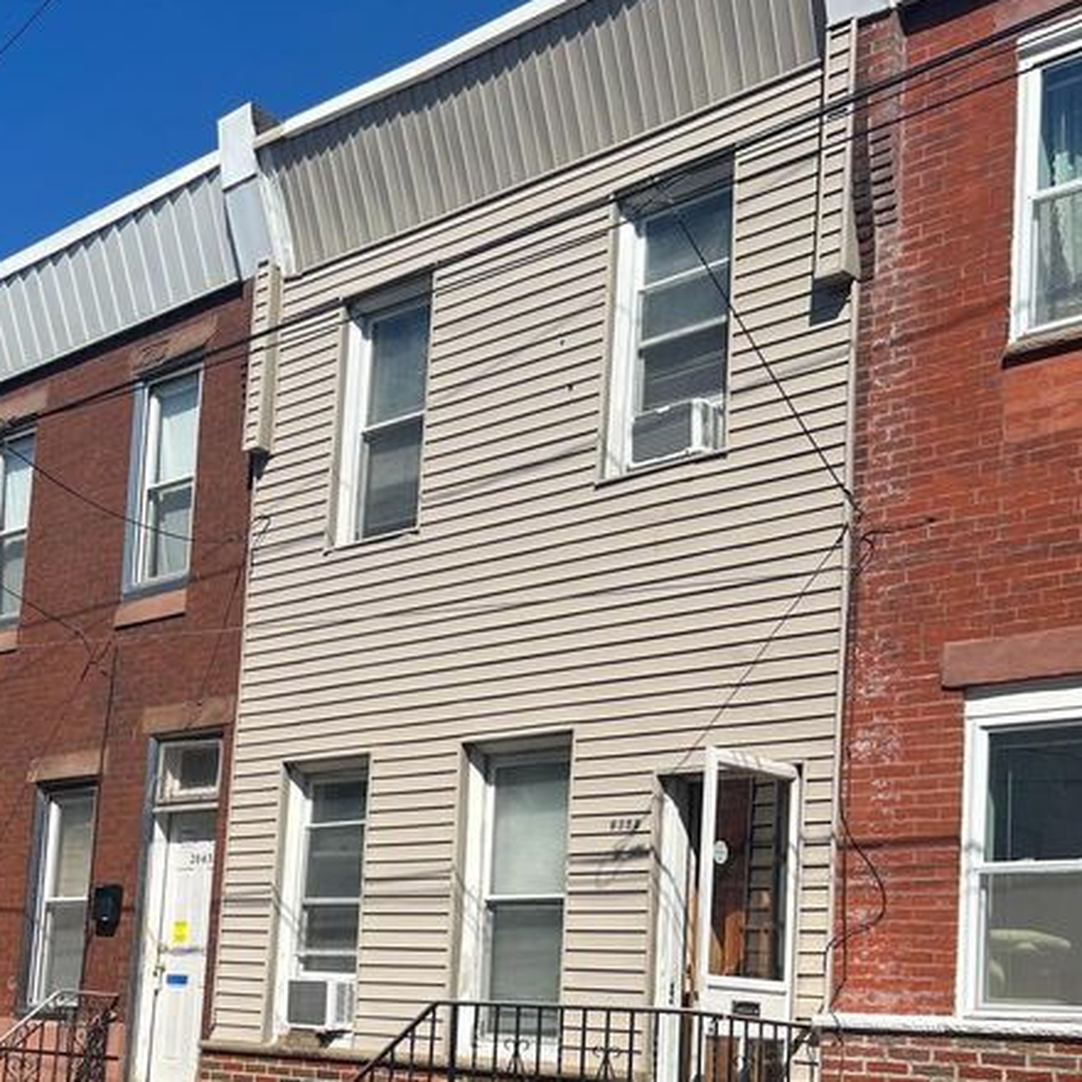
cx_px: 421
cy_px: 540
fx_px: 1096
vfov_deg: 52.5
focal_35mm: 31
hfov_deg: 52.1
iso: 50
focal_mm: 5.7
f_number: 1.5
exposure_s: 1/6579
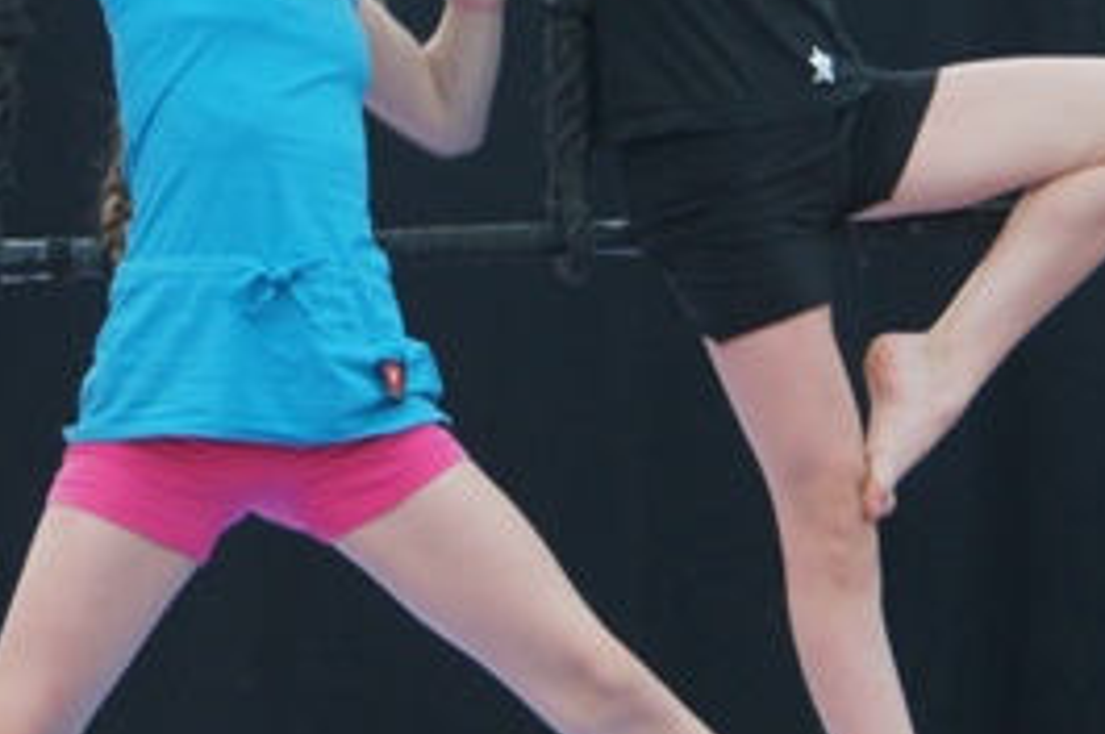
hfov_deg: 7.6
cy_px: 190
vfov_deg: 5.0
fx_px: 8345
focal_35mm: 272
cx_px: 463
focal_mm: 75
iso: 1600
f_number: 5.6
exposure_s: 1/100
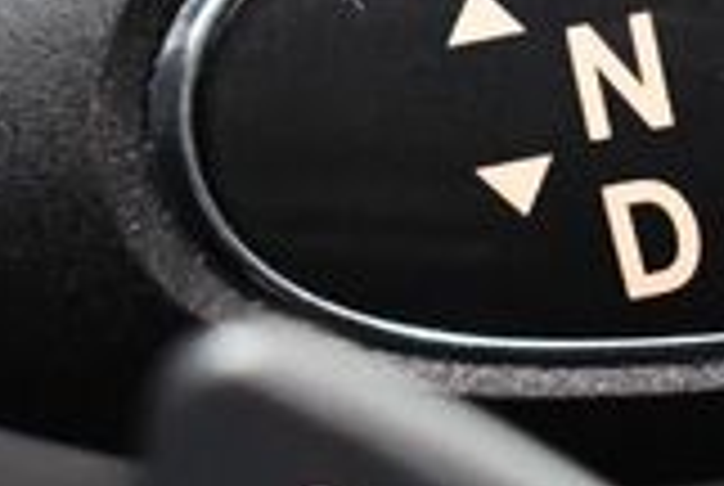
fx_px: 5601
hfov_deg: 7.4
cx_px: 693
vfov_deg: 5.0
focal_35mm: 278
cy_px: 47
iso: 5000
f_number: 4.5
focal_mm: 35
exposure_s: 1/60
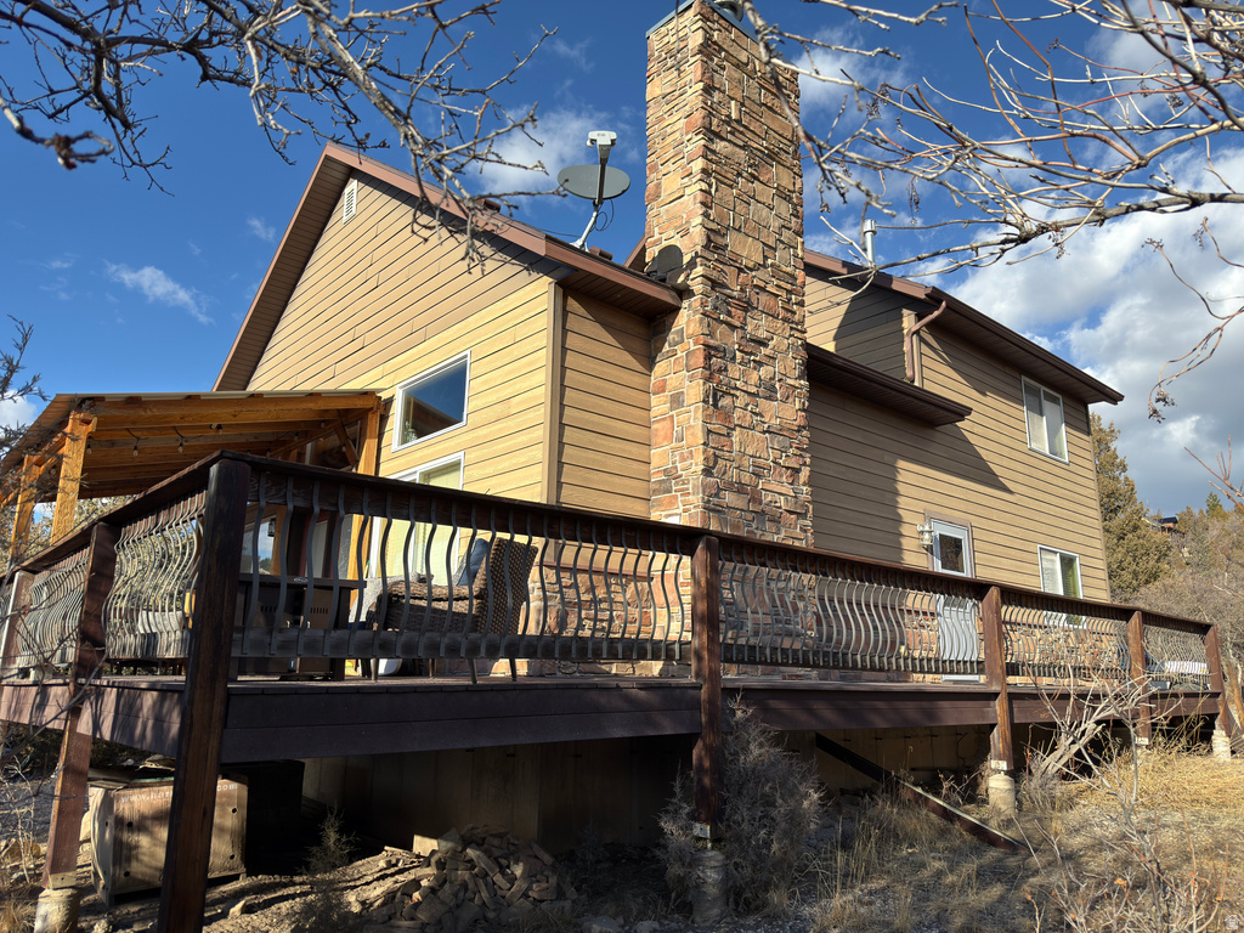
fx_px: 862
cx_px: 622
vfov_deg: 56.8
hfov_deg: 71.6
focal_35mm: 24
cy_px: 466
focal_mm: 6.76
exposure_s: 1/1458
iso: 64
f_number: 1.78
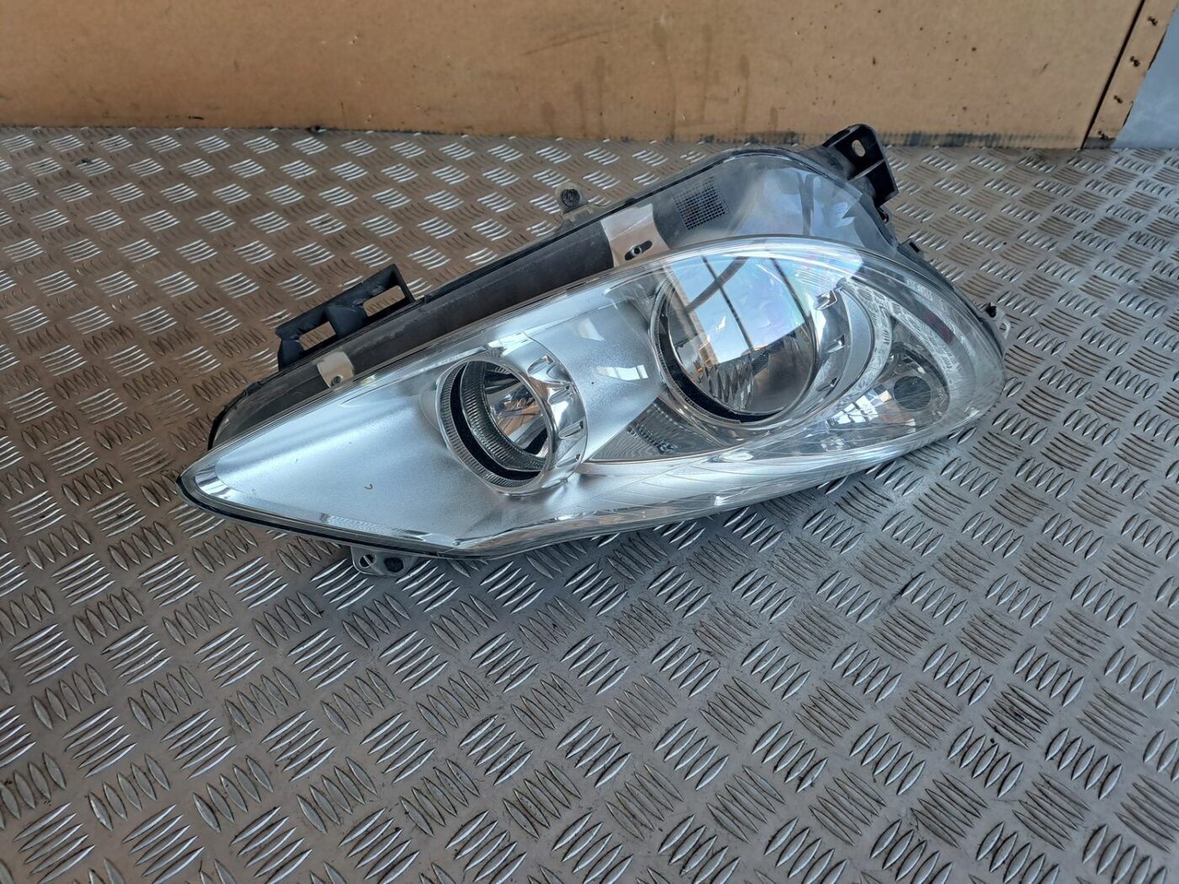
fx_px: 817
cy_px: 442
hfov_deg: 71.6
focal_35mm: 24
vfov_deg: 56.8
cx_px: 590
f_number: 1.8
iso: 100
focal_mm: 5.23
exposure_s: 1/50
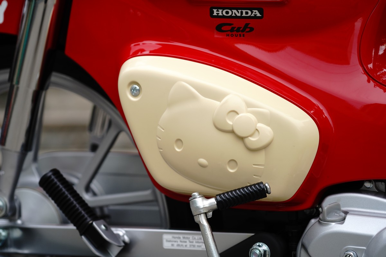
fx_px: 1190
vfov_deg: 12.3
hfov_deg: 18.4
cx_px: 193
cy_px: 128
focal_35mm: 111
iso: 500
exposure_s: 1/250
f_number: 4
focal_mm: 111
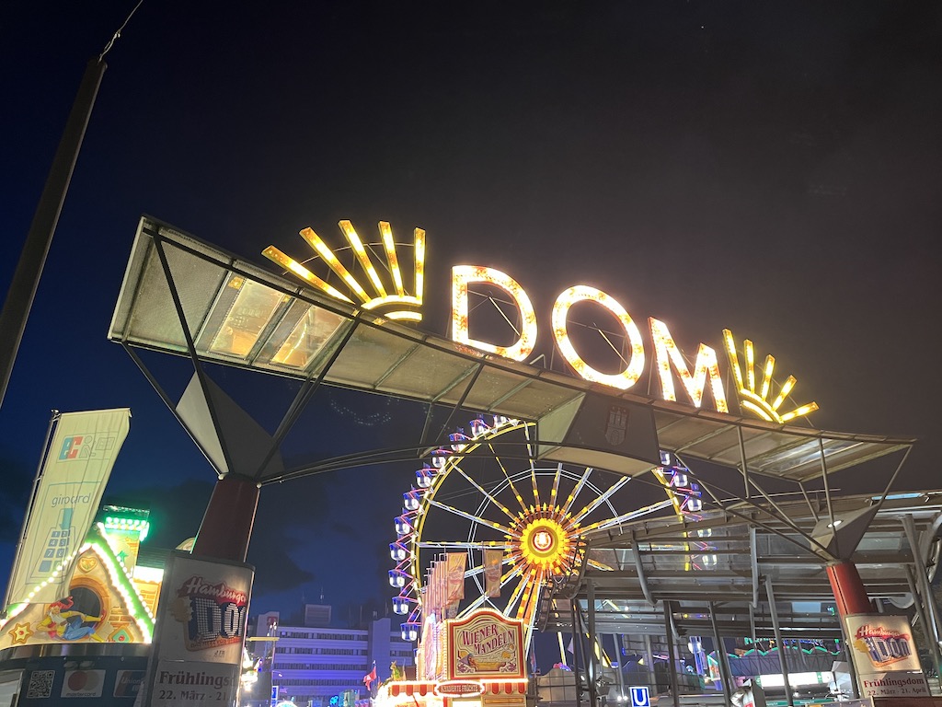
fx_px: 708
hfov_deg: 67.3
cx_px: 471
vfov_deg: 53.1
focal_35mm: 26
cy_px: 354
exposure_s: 1/50
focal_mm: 5.1
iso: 400
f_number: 1.6
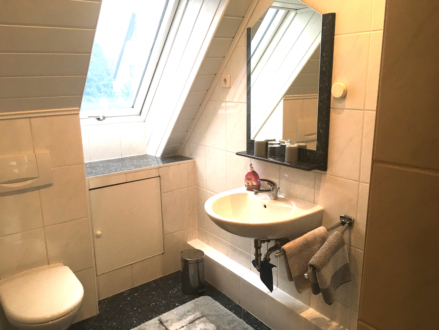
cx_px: 220
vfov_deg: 48.2
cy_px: 165
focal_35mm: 29
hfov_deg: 61.7
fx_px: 368
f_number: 2.2
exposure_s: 1/33
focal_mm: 4.15
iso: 50
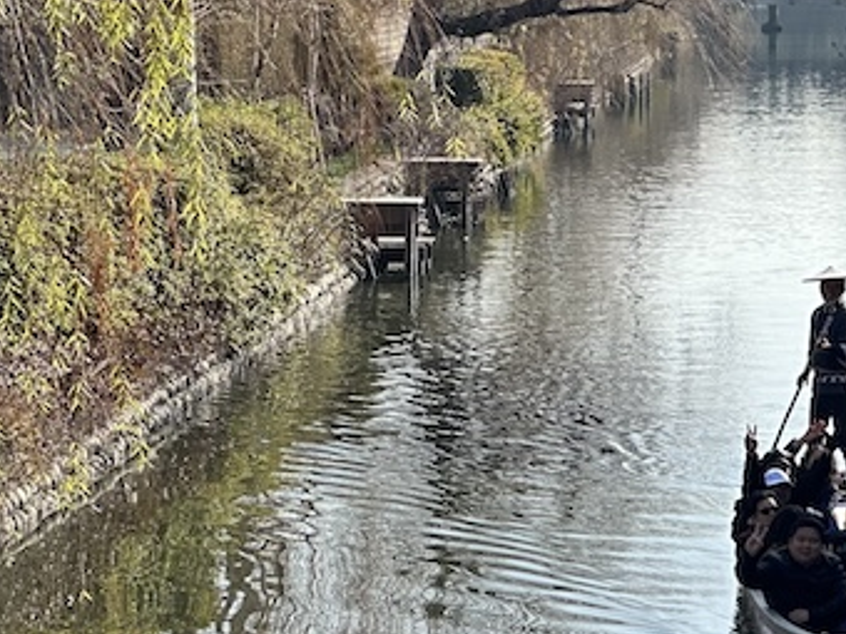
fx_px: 4424
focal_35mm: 181
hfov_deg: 10.9
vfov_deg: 8.2
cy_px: 500
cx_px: 749
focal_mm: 9
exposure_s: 1/558
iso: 32
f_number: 2.8
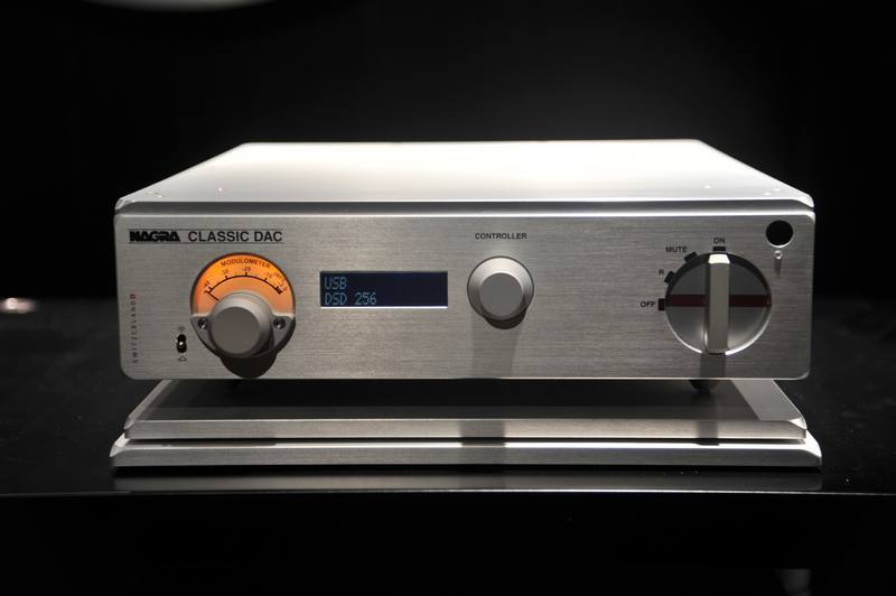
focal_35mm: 66
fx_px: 1641
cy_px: 298
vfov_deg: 20.6
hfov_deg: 30.5
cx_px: 448
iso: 400
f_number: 4.5
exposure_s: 1/60
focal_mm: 66
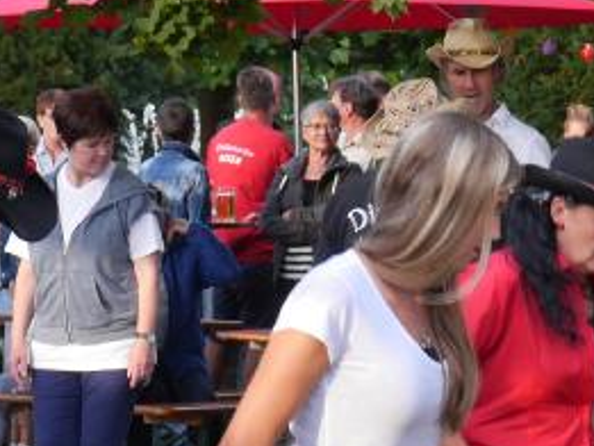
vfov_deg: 7.5
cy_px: 464
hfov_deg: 10.1
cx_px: 419
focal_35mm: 196
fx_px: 3365
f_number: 5
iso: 400
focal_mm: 32
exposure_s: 1/125
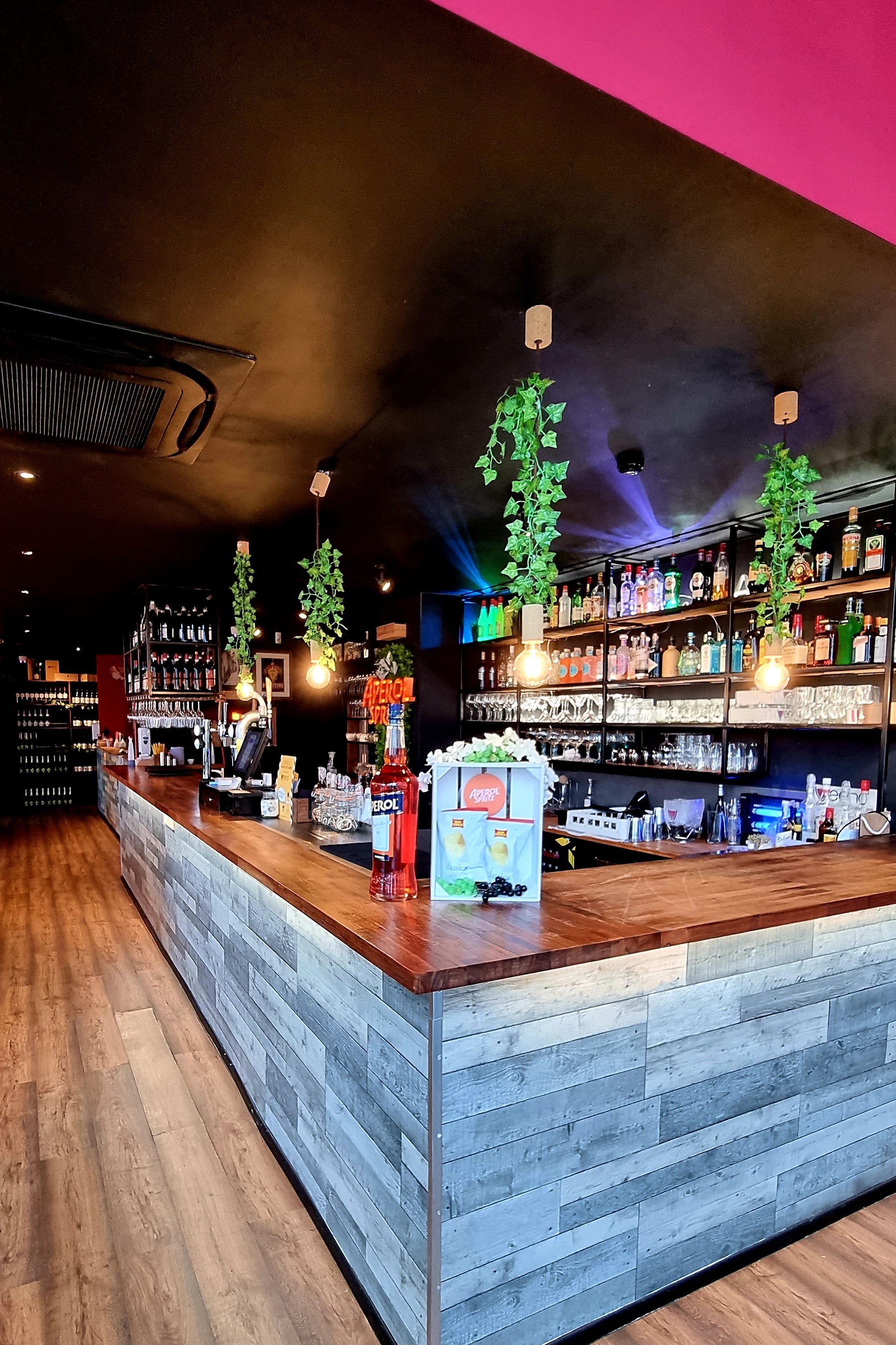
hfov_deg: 67.3
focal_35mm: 18
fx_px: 672
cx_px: 417
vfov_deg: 89.3
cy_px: 781
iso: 320
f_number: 2.2
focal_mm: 2.2
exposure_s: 1/33
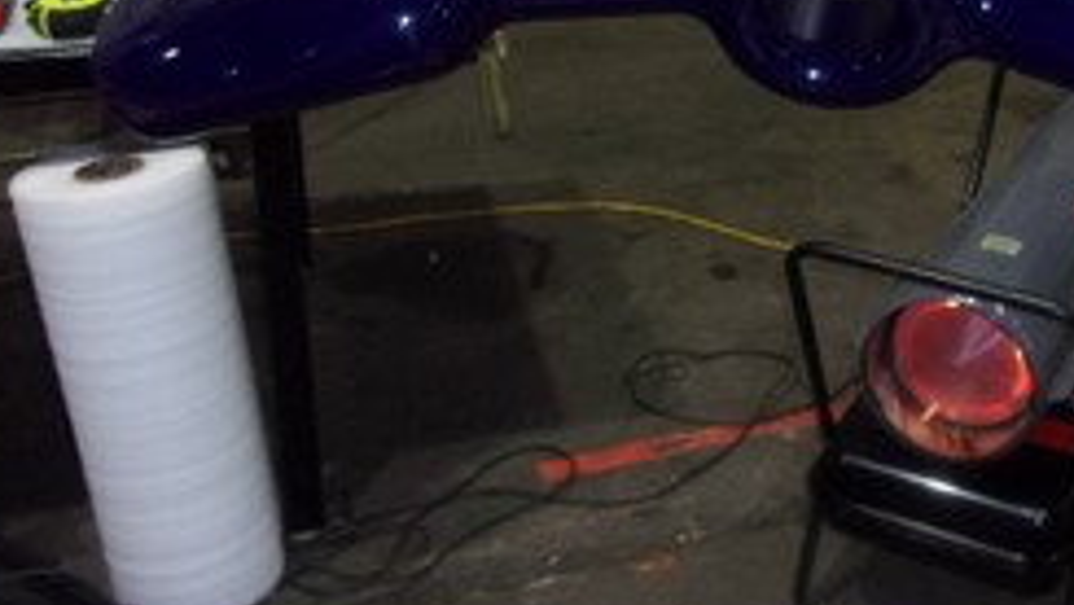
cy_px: 136
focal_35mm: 48
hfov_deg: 41.6
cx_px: 811
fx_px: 1367
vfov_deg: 24.6
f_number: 3
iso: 200
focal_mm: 4.9
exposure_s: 1/34
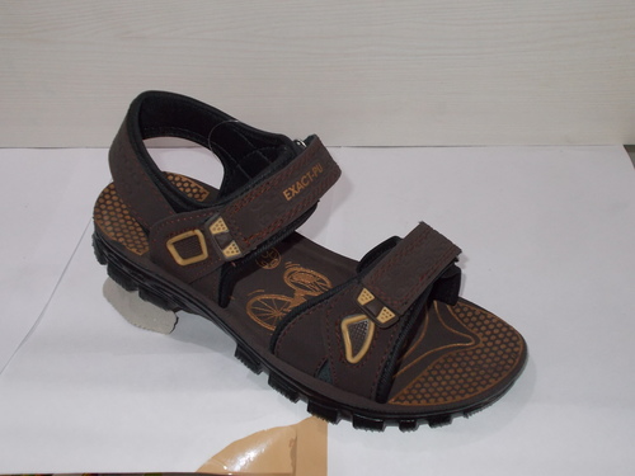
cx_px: 318
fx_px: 715
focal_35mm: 39
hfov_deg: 47.9
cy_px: 238
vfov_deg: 36.8
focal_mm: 6.9
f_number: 3.9
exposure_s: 1/30
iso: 200
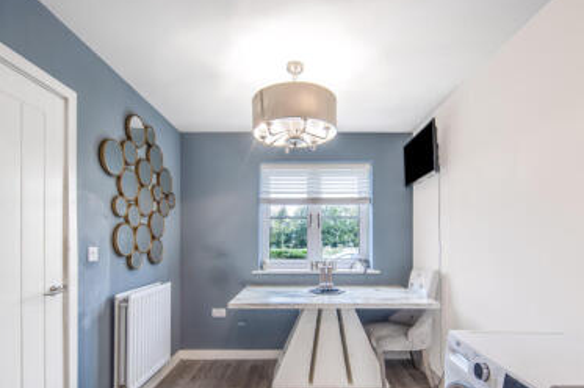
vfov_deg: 54.5
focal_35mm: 23
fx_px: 373
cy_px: 239
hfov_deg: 76.1
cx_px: 297
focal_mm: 18
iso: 80
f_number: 5.6
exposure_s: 1/8
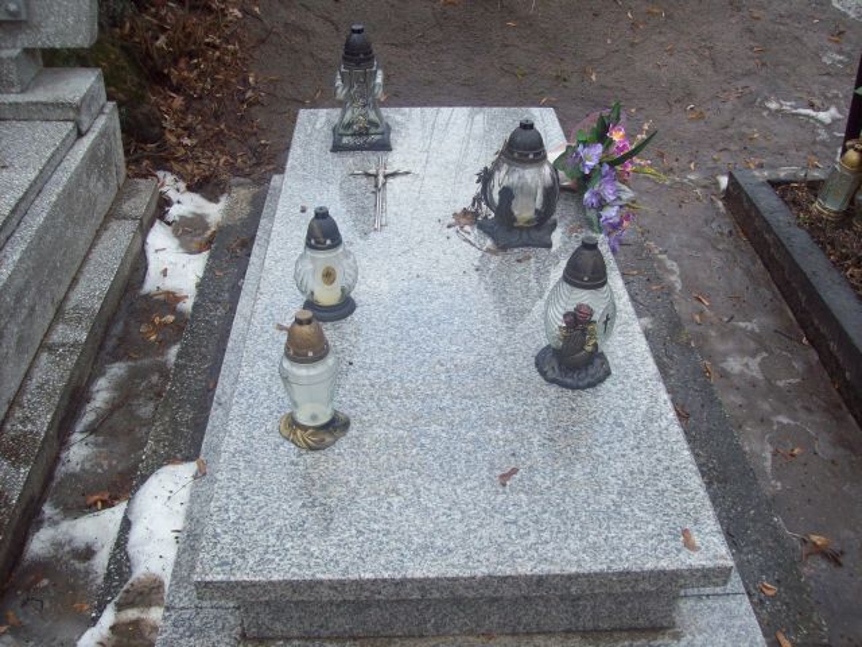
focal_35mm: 36
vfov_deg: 39.7
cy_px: 324
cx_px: 431
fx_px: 896
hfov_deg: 51.4
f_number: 2.7
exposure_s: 1/117
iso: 80
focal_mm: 6
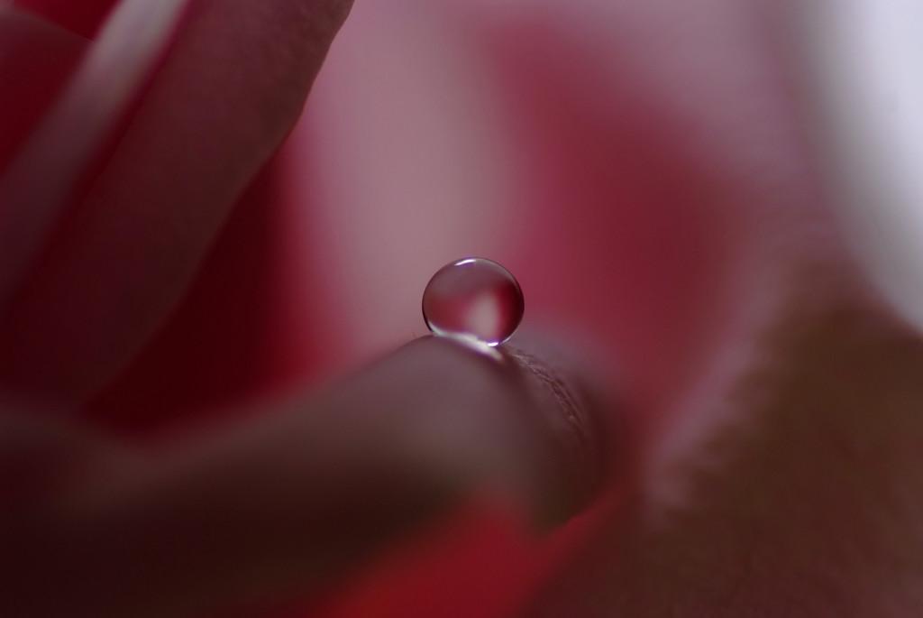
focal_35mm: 135
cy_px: 309
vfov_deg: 10.2
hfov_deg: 15.2
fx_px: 3465
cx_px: 462
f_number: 5.6
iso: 250
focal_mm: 90
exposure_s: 1/100
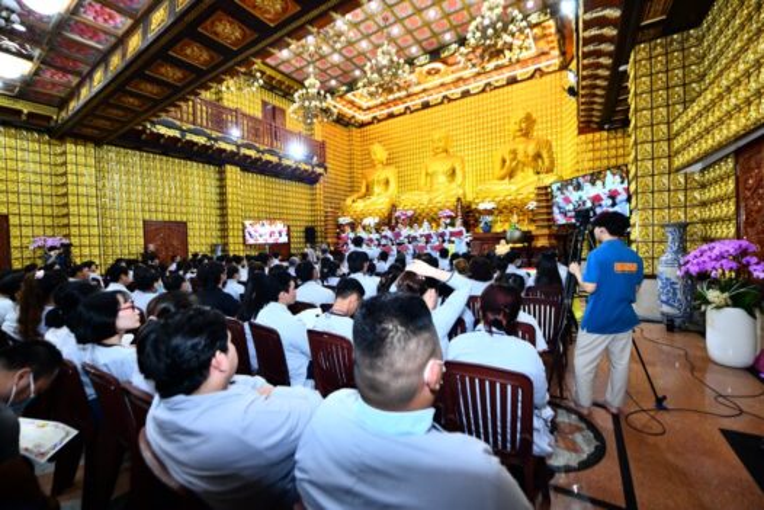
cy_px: 255
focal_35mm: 15
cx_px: 382
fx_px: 318
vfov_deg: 77.4
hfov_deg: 100.4
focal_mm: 15
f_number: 3.5
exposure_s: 1/125
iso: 2000
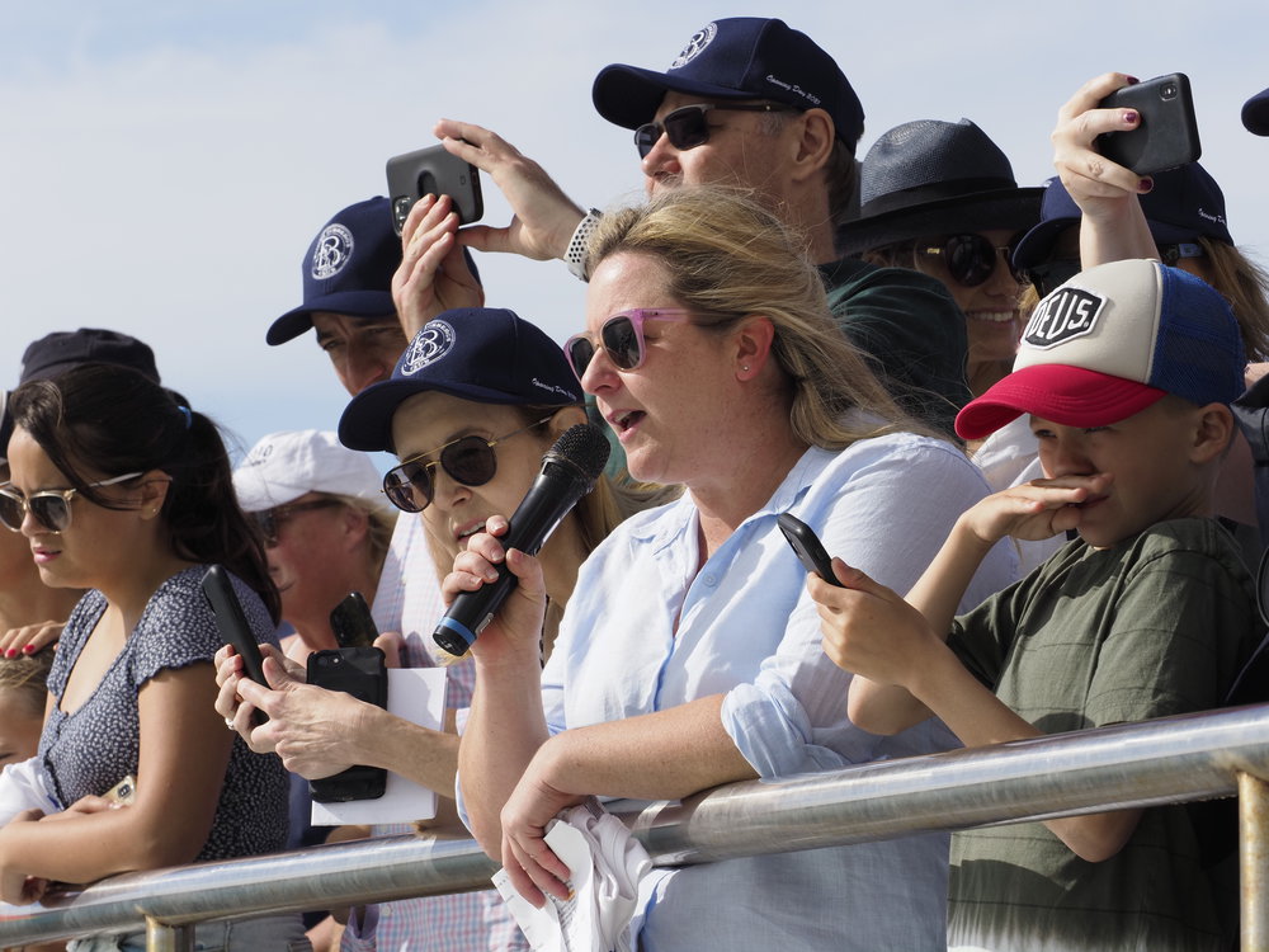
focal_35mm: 212
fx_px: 7772
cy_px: 476
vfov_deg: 7.0
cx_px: 634
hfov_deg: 9.3
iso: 200
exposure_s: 1/320
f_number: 10
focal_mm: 106
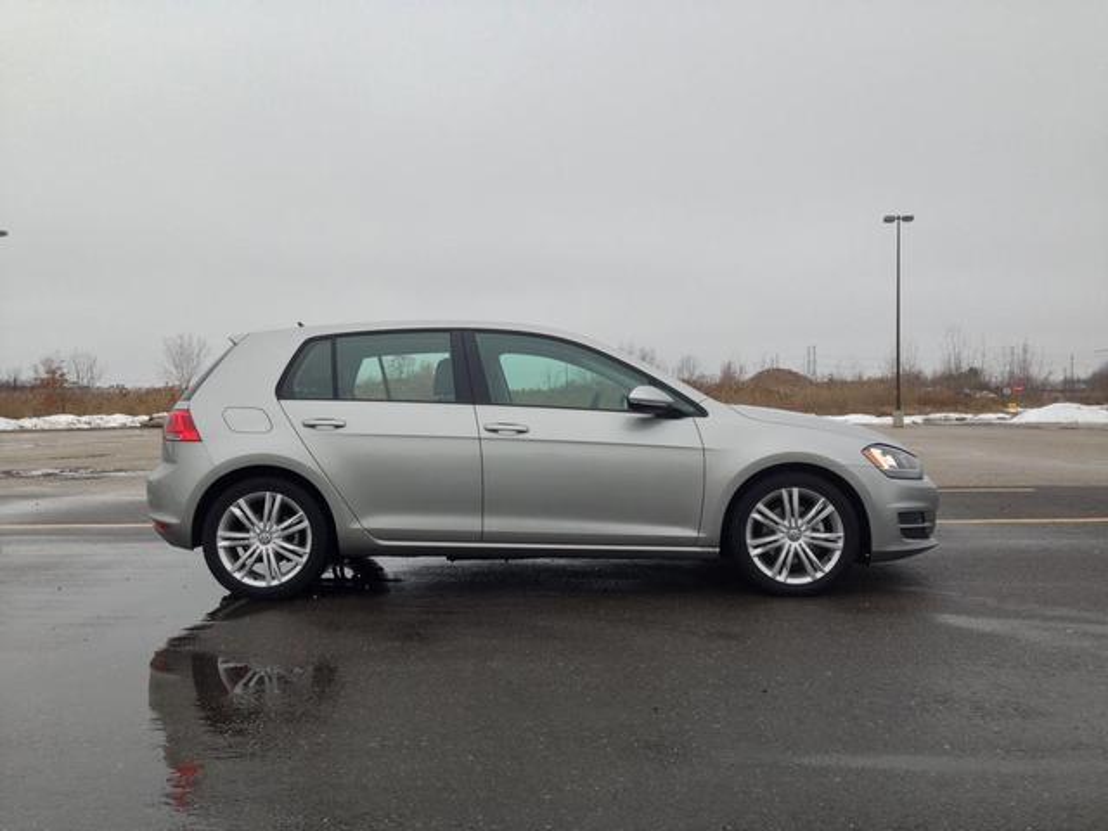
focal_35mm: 33
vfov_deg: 42.9
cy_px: 416
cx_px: 554
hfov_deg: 55.4
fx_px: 1056
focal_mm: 4.12
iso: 50
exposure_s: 1/120
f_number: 2.4
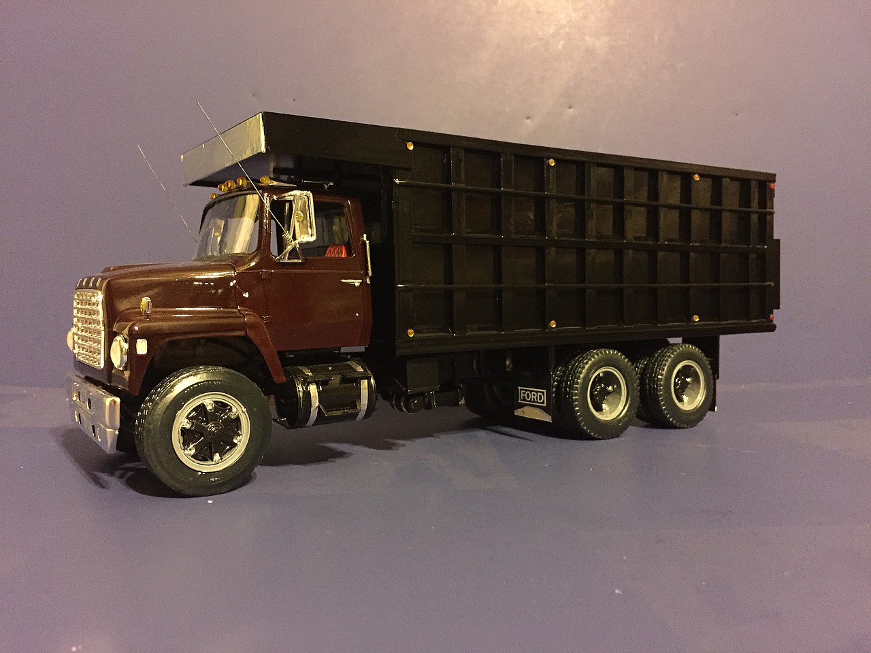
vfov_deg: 48.2
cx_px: 436
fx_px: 730
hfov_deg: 61.7
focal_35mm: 29
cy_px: 326
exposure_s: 1/15
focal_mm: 4.15
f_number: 2.2
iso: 800
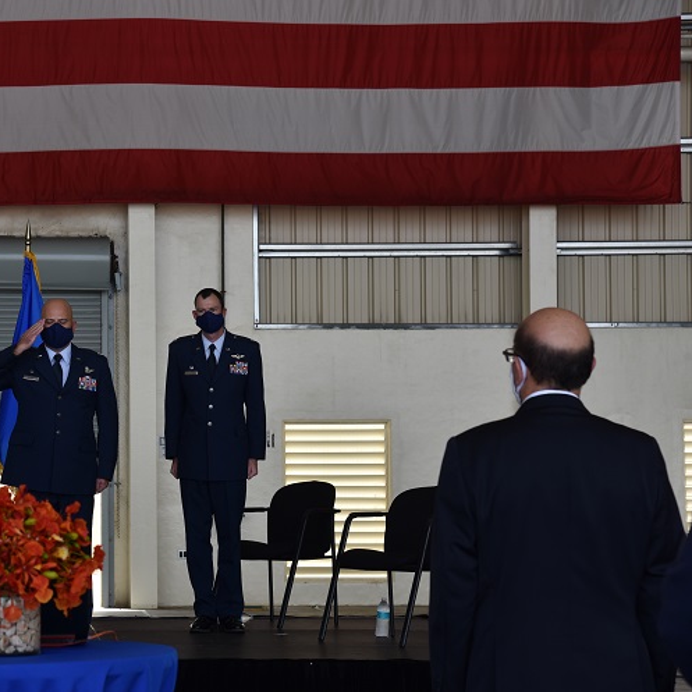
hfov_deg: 17.3
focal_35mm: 100
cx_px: 171
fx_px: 2262
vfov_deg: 17.4
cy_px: 347
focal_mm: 78
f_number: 8
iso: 360
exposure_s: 1/250
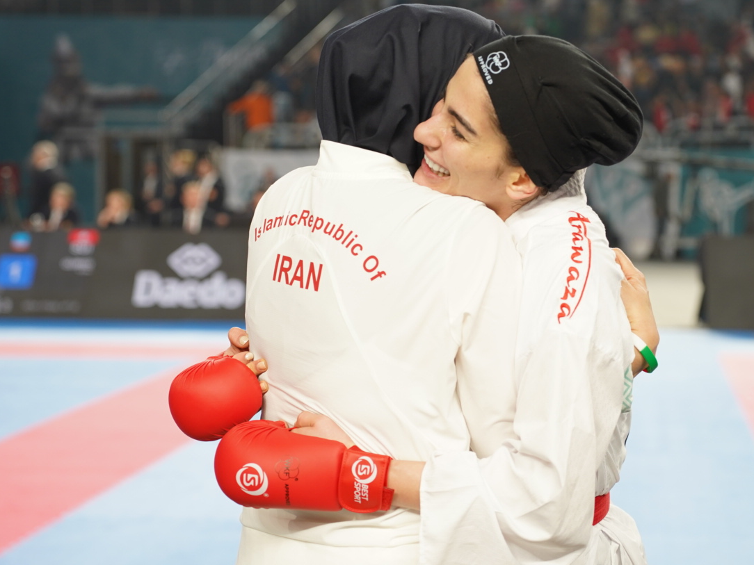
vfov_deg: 19.4
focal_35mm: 76
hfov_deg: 25.6
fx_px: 1655
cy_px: 256
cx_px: 421
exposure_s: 1/500
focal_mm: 53
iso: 800
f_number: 2.8
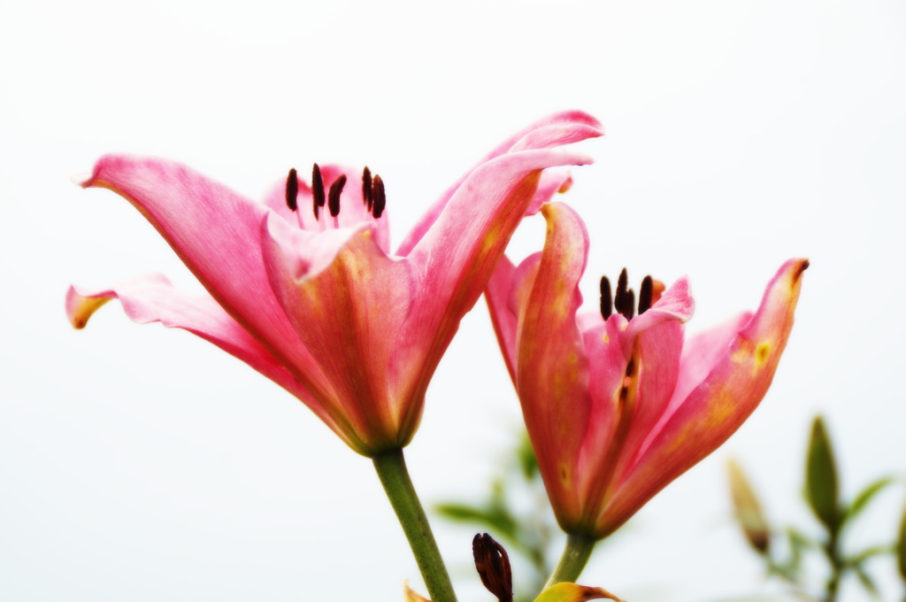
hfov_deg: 15.2
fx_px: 3393
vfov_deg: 10.1
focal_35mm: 135
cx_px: 453
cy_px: 301
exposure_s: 1/400
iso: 100
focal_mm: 90
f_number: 6.3
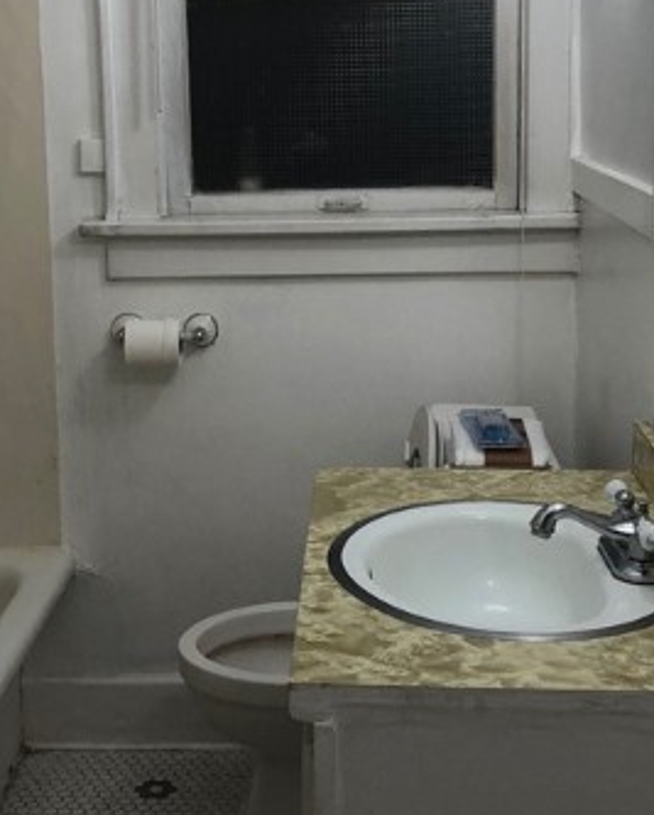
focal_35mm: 63
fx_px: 1522
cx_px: 291
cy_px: 281
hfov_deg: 24.2
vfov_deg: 29.8
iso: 40
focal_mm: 3.99
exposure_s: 1/20
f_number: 1.8
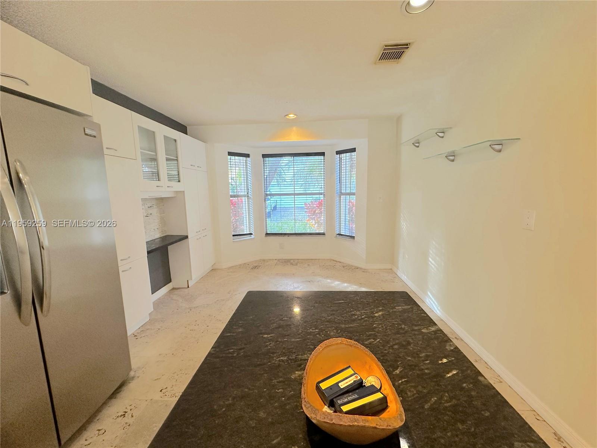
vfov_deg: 85.7
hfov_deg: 102.1
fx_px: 241
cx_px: 298
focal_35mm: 14
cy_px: 224
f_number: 2.2
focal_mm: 2.22
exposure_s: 1/120
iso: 200
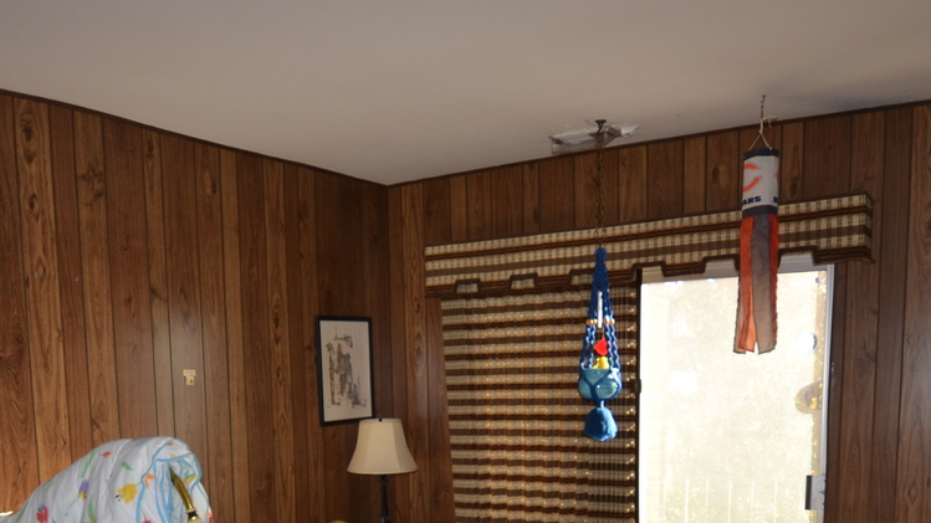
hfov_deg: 58.0
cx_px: 436
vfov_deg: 32.4
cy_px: 501
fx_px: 839
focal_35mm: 34
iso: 200
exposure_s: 1/125
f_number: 4
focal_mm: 10
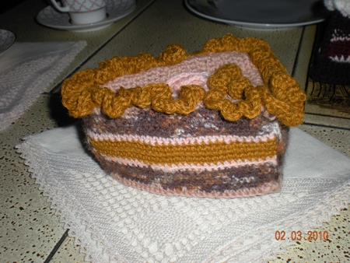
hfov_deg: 42.9
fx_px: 445
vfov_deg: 32.9
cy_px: 132
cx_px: 175
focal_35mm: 44
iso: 64
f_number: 4.9
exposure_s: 1/60
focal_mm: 7.4
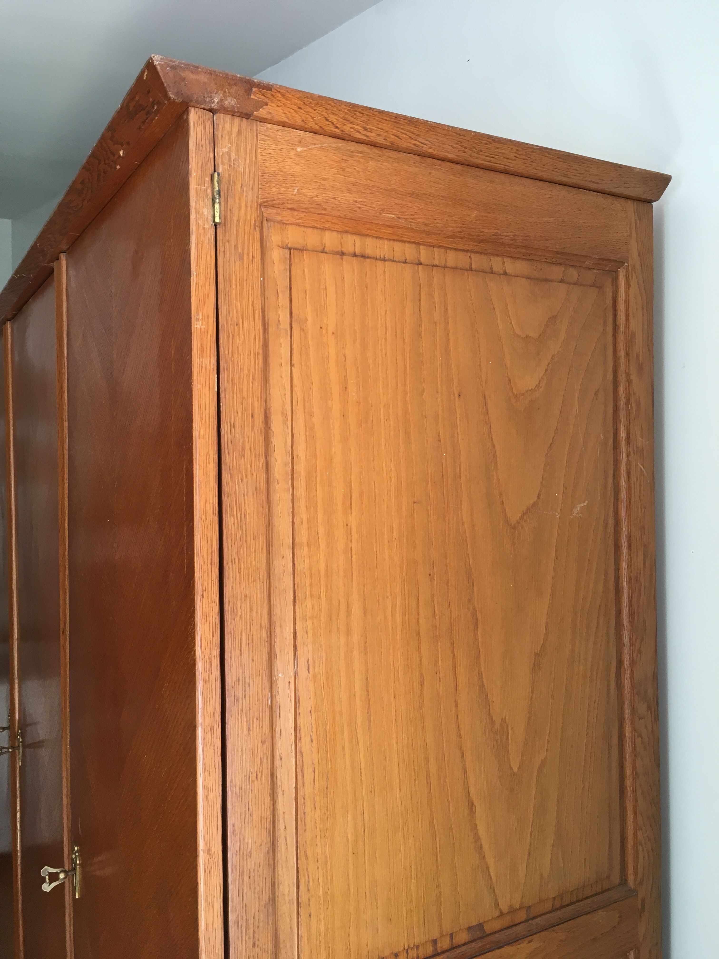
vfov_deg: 61.7
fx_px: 803
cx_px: 360
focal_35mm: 29
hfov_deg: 48.2
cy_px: 480
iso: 40
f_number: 2.2
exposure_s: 1/33
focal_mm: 4.15
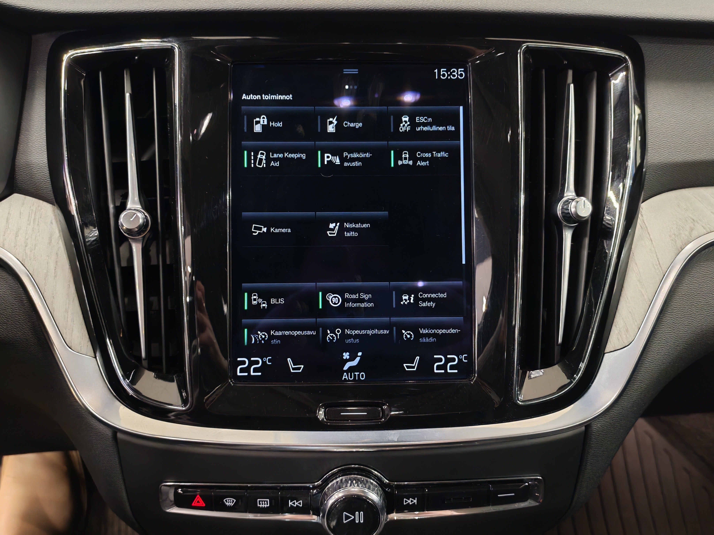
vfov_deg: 44.2
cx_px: 357
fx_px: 660
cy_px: 268
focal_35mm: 32
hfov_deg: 56.8
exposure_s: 1/33
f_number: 1.9
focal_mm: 6.12
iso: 2000
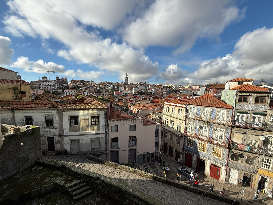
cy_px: 102
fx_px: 110
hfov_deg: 102.1
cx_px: 136
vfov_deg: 85.7
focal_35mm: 14
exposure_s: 1/2024
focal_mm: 2.22
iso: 50
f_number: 2.2
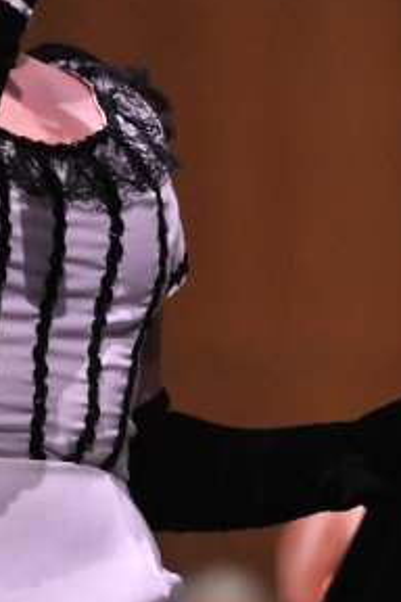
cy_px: 178
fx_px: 8087
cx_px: 11
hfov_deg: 2.8
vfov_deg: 4.3
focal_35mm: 484
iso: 1600
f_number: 2.8
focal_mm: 155
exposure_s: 1/250
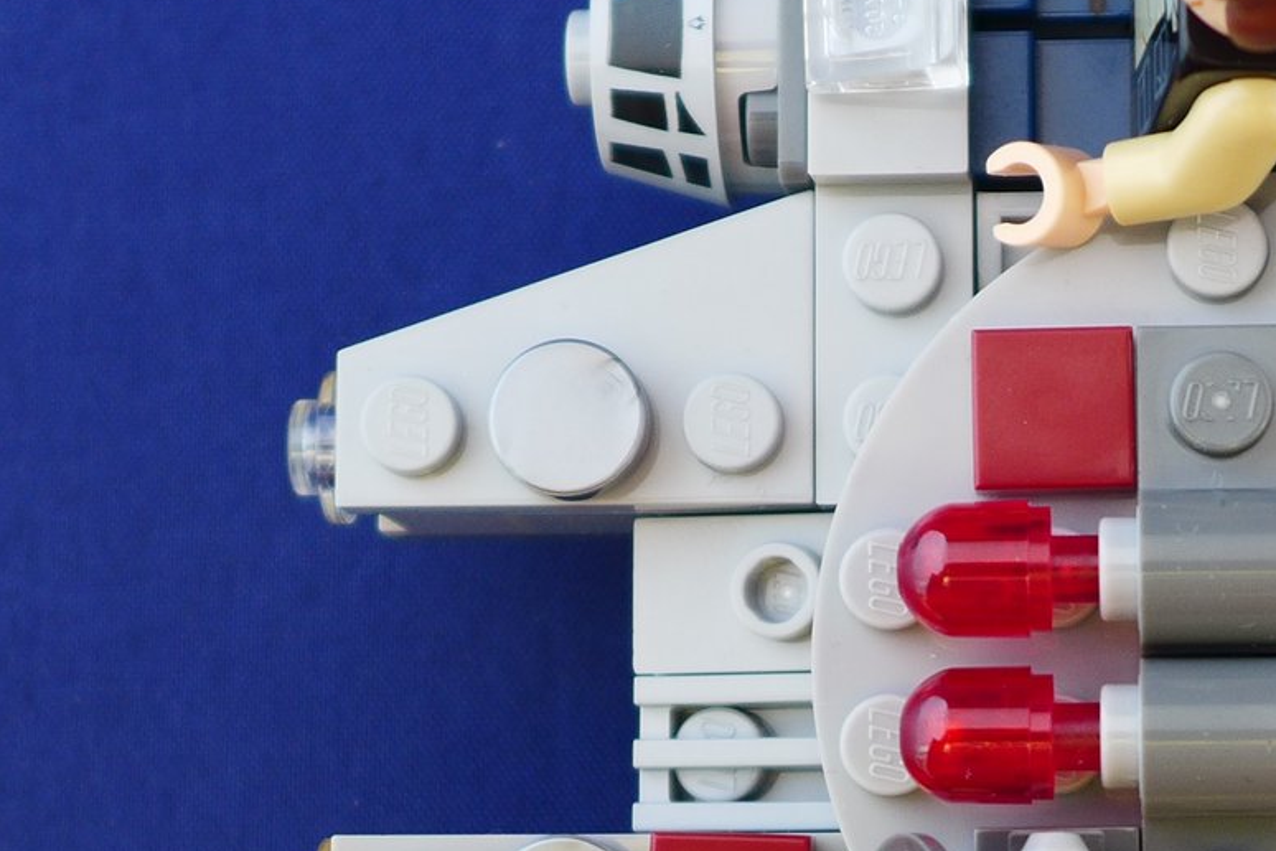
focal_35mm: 122
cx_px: 1053
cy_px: 566
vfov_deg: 11.2
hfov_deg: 16.6
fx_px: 4324
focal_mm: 9.8
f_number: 1.9
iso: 80
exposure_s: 1/15
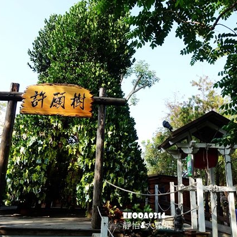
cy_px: 119
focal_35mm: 31
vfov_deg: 52.5
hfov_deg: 52.5
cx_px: 115
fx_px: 240
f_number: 4
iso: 125
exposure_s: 1/250
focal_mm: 8.8
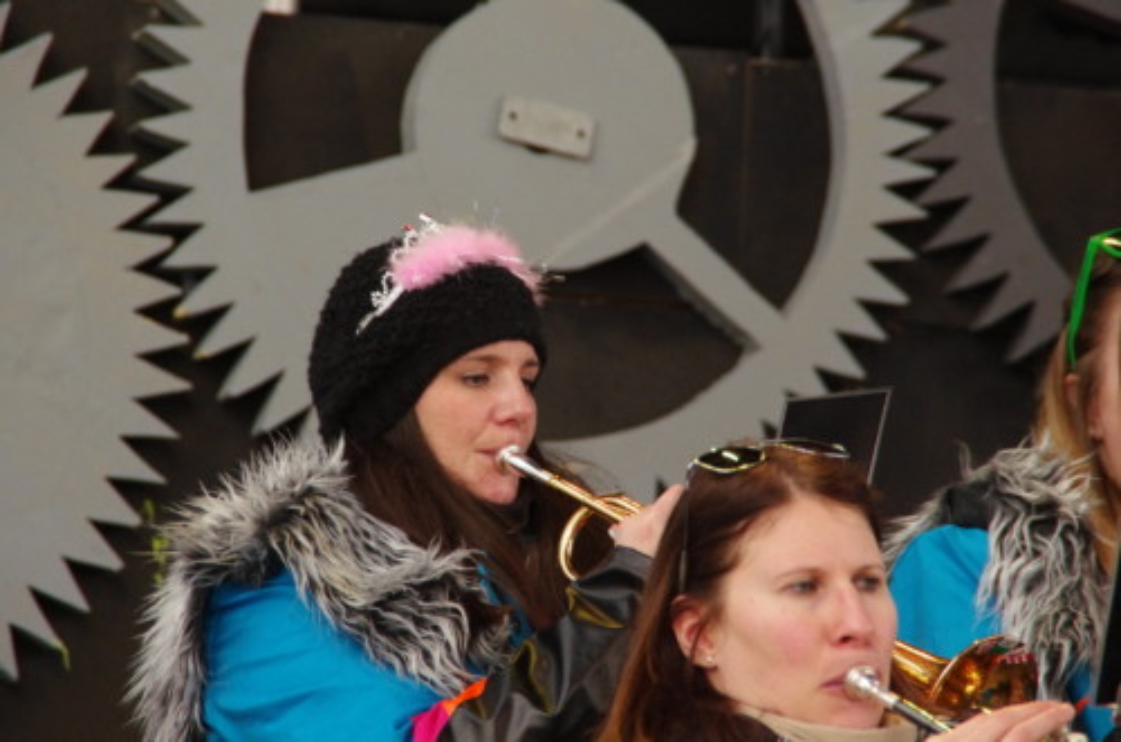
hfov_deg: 6.9
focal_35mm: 300
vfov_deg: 4.6
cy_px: 371
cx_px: 560
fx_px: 9321
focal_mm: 200
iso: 3200
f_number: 7.1
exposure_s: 1/250
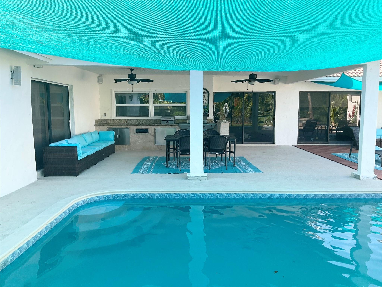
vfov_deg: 48.2
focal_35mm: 29
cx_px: 191
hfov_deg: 61.7
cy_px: 144
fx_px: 320
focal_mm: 3
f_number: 1.8
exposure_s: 1/316
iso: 16
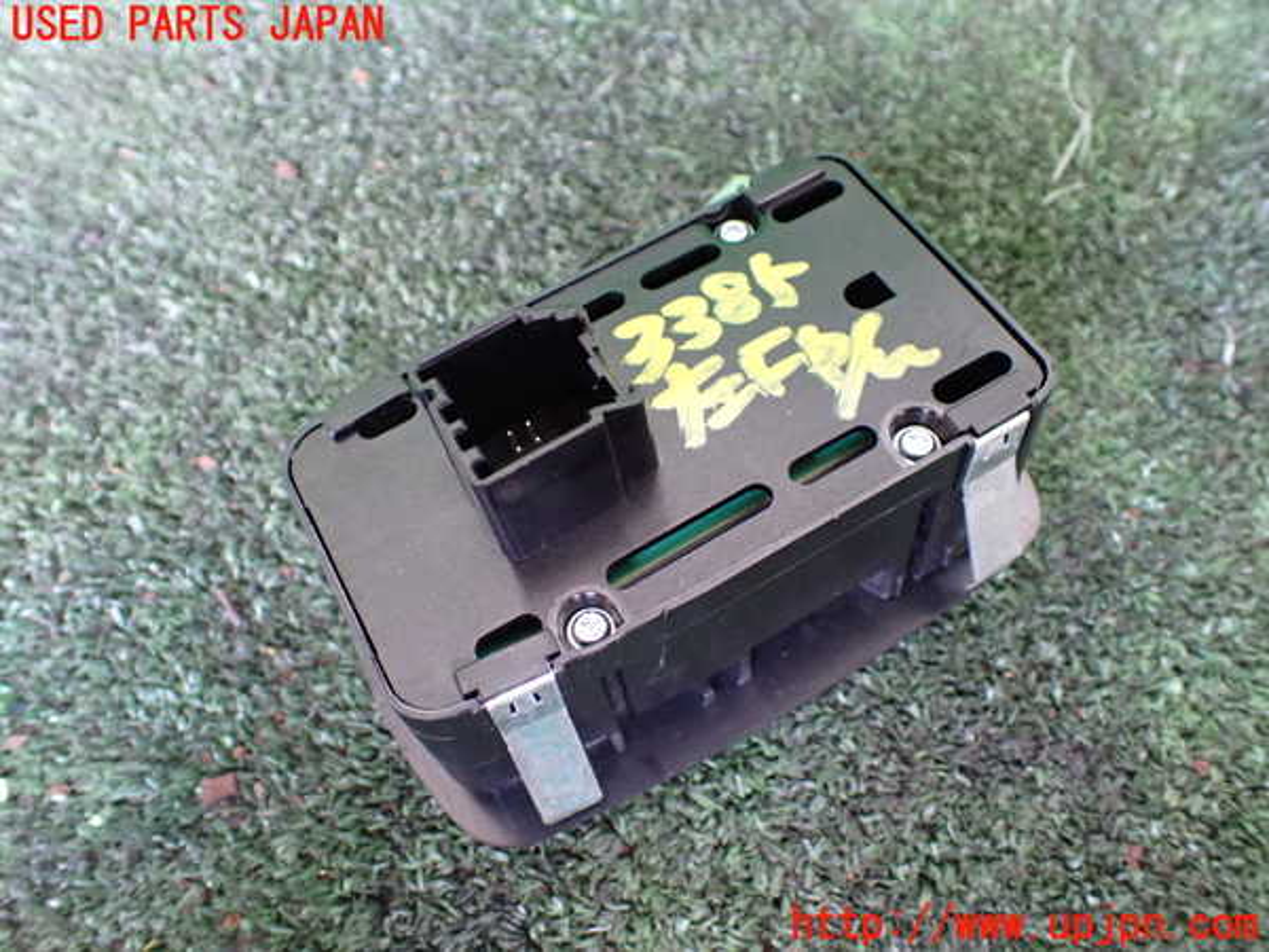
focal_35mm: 30
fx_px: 1100
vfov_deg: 46.8
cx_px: 634
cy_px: 476
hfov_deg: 60.0
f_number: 2.3
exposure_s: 1/40
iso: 800
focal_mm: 5.4
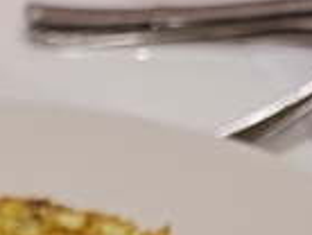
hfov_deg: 16.8
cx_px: -75
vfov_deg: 11.6
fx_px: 1002
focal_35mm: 111
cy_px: 515
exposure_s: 1/60
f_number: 1.8
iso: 200
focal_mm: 5.23
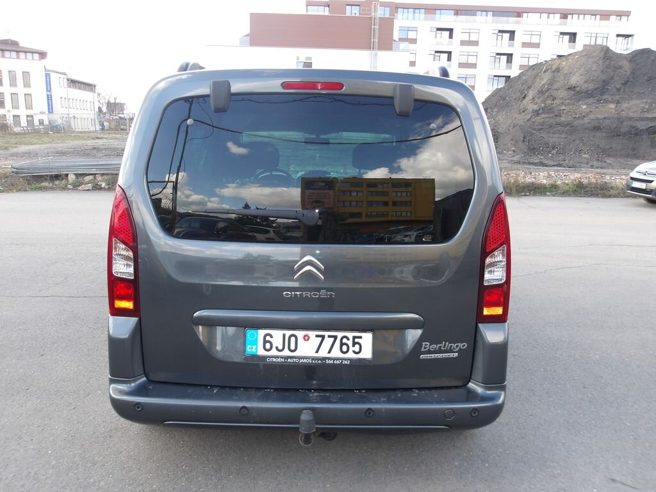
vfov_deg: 51.4
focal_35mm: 27
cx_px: 328
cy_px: 246
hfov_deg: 65.3
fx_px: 512
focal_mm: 4.9
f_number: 3
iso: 100
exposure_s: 1/147
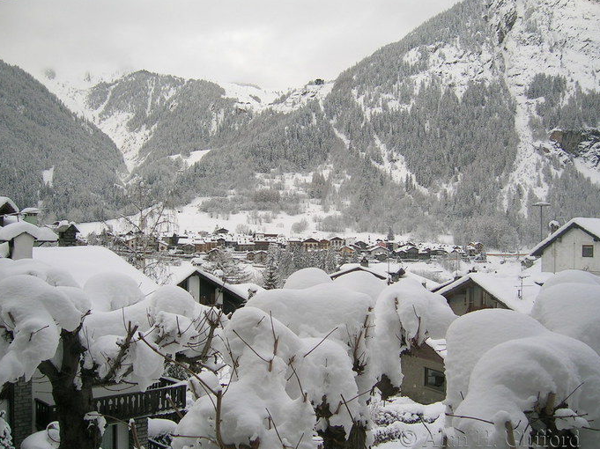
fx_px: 624
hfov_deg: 51.4
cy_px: 228
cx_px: 298
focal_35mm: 36
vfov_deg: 39.6
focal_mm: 5.4
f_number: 2.8
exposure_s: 1/356
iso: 50
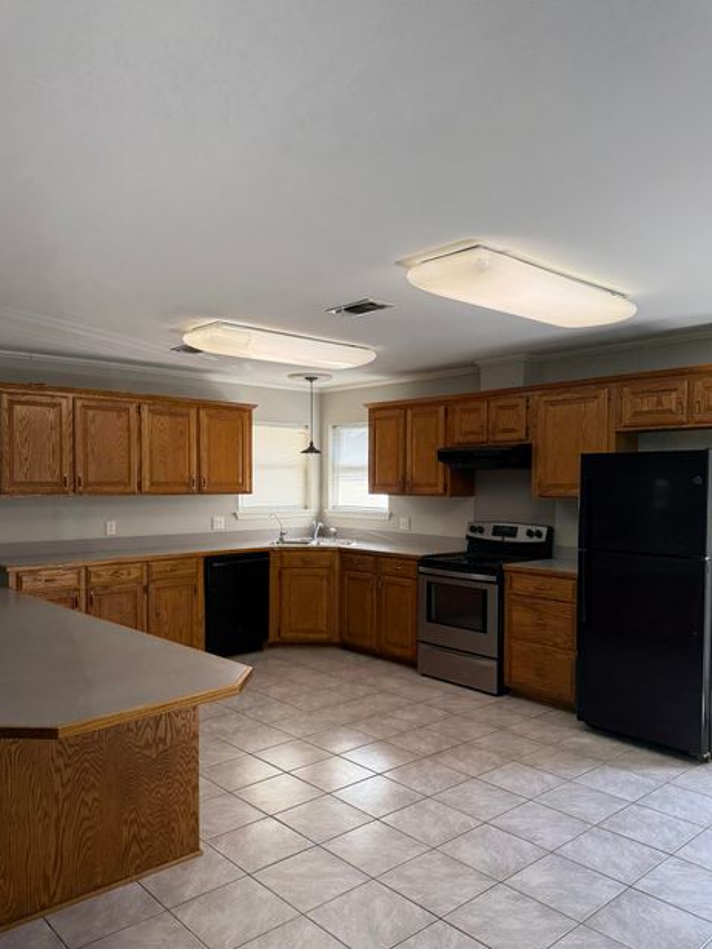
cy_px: 508
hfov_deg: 53.1
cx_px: 358
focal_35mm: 26
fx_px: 713
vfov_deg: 67.2
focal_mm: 6.76
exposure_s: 1/120
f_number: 1.78
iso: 250
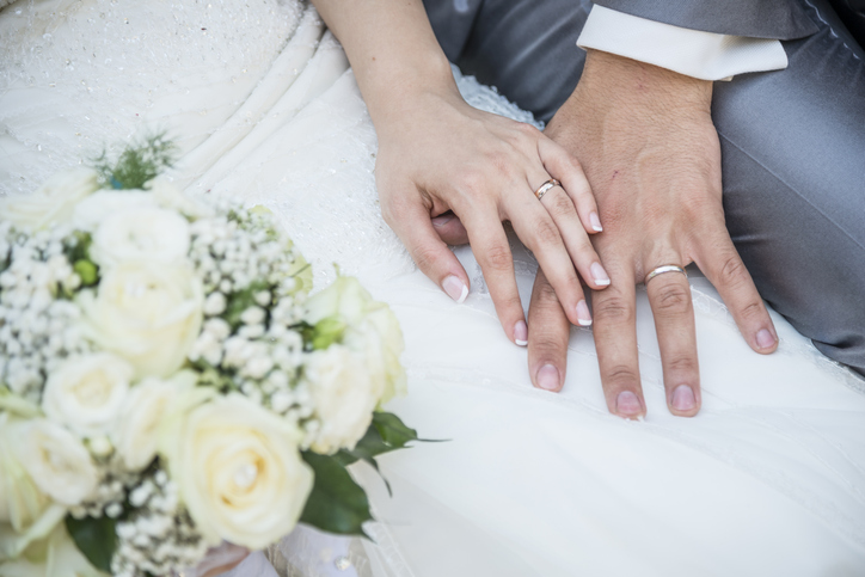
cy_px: 288
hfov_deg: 17.1
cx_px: 432
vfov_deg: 11.4
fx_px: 2884
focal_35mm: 120
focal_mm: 120
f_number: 4
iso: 100
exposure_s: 1/180
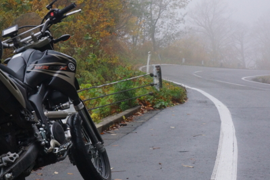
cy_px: 106
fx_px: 630
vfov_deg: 16.3
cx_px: 140
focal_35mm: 84
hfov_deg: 24.2
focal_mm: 28
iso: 800
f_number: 8
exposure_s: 1/125
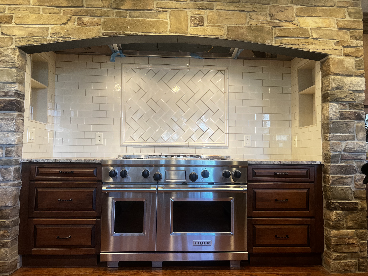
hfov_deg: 67.3
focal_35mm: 26
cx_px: 184
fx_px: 276
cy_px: 138
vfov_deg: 53.1
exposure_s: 1/120
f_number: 1.5
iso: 125
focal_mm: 5.7
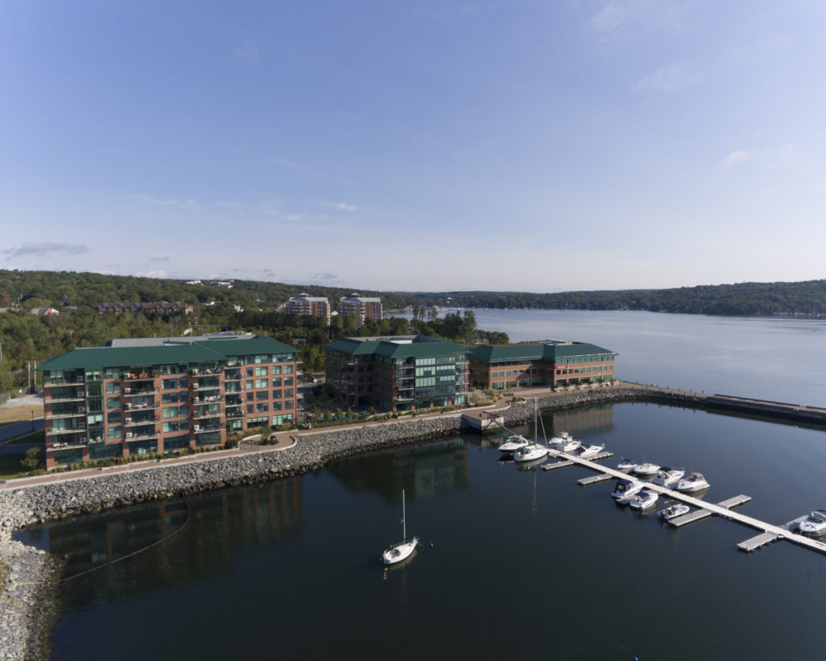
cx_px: 434
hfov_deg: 77.6
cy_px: 330
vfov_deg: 65.5
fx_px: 513
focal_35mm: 21
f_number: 2.8
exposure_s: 1/1600
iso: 100
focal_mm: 3.61
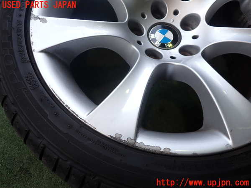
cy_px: 94
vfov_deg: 46.8
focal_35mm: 30
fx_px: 218
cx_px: 126
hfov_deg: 60.0
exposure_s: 1/160
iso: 100
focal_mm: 5.4
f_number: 2.3
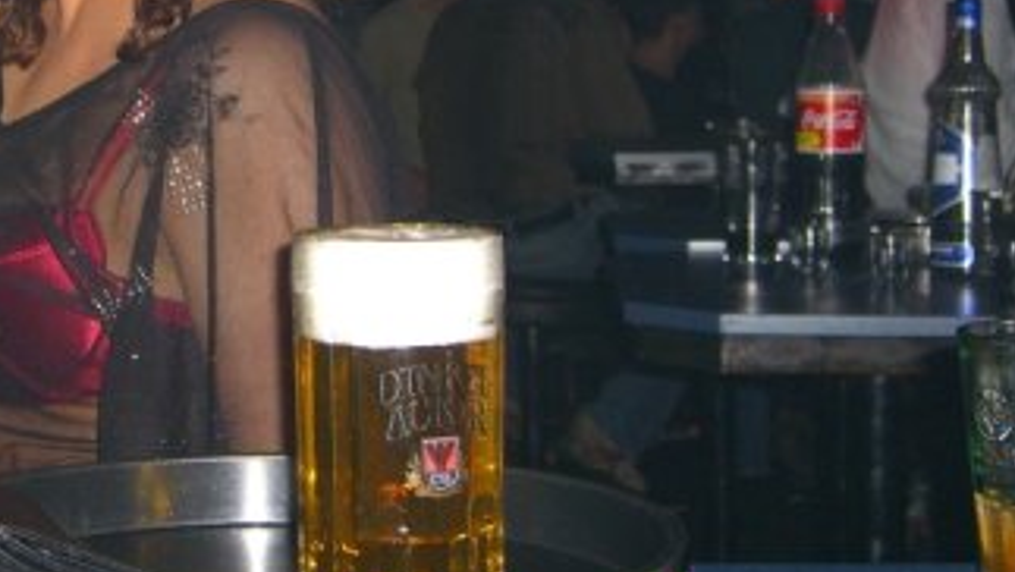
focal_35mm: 93
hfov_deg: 22.7
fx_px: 2504
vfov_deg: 12.9
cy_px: 16
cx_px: 229
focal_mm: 9.5
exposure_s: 1/60
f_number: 3.1
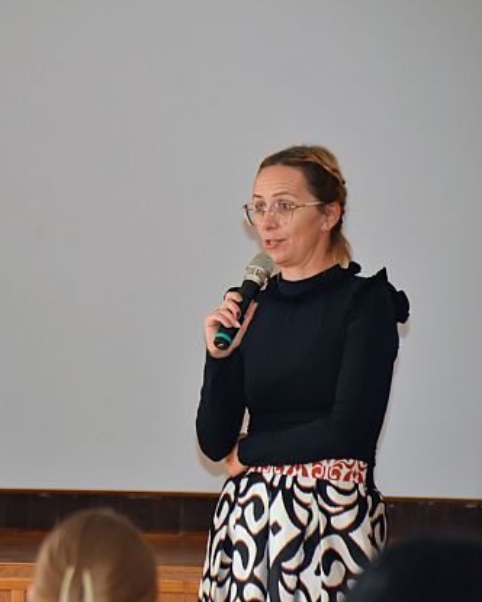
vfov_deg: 6.9
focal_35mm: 282
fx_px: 5029
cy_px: 301
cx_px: 57
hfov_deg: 5.5
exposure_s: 1/125
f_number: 4.8
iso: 1400
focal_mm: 130
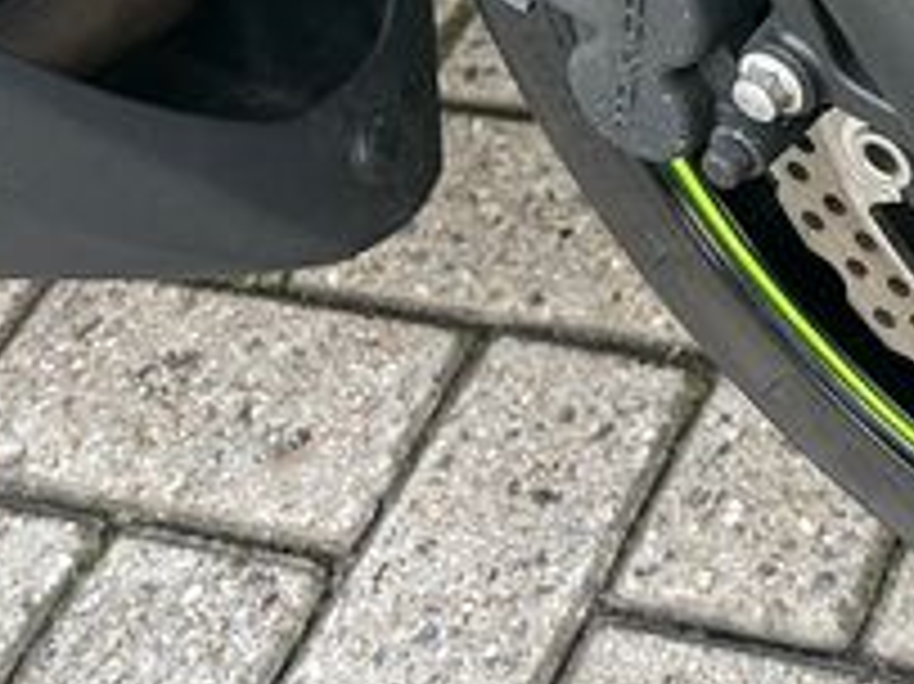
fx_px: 2164
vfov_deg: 17.0
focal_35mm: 82
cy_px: -198
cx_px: 1310
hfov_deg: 20.8
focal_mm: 5.7
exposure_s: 1/60
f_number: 1.5
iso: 160
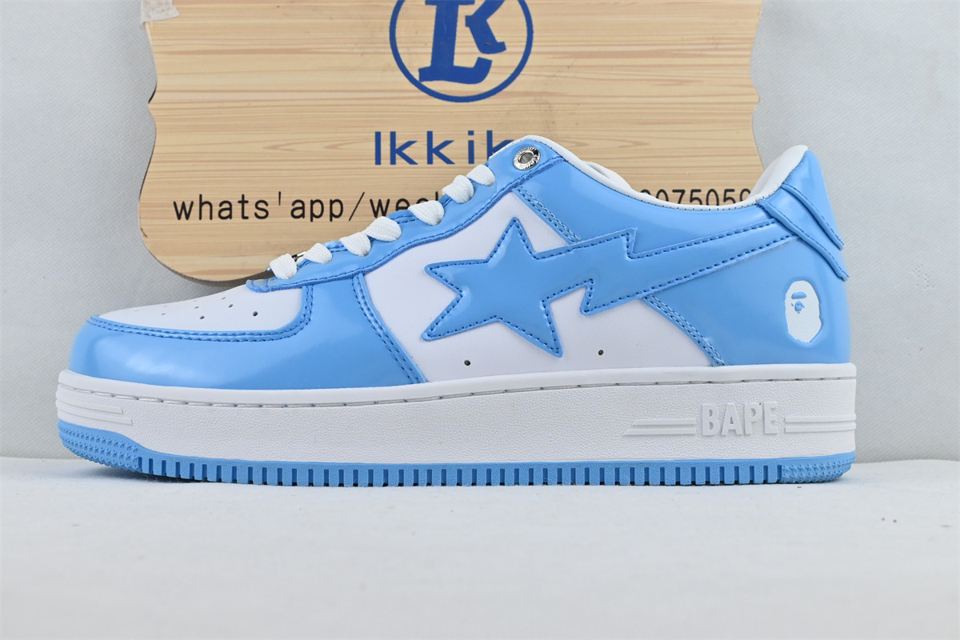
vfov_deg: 27.7
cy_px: 320
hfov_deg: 40.5
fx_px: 1300
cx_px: 480
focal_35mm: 49
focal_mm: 32.5
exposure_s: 1/200
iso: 1000
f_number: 10
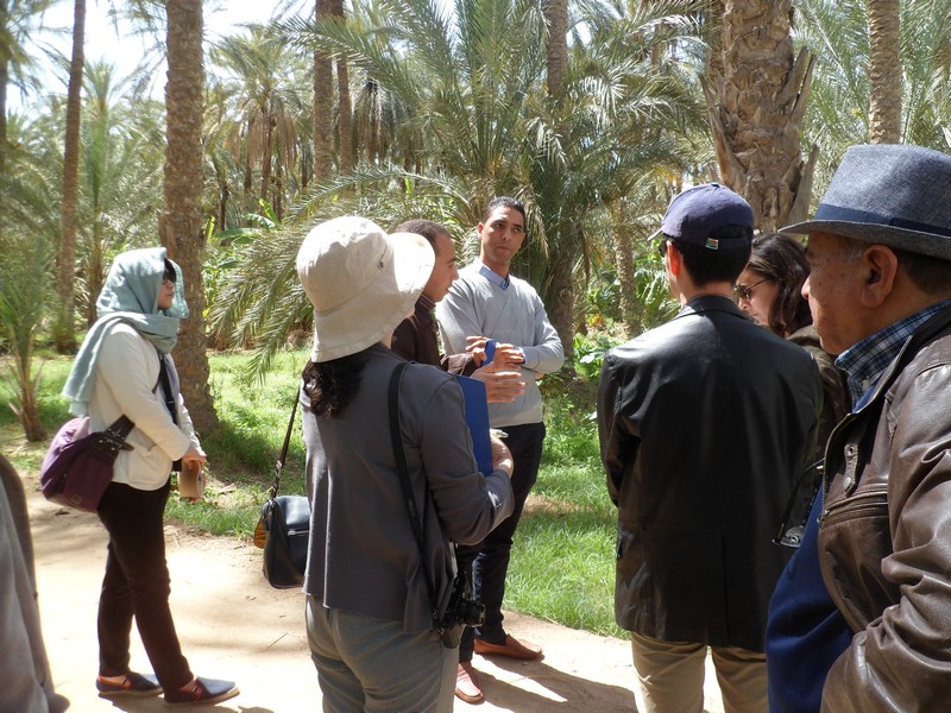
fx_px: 742
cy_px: 356
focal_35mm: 27
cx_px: 476
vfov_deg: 51.4
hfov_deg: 65.3
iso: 80
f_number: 3.3
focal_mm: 4.9
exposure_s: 1/180
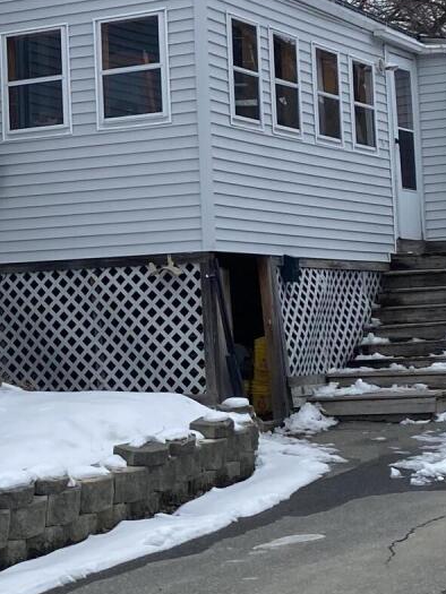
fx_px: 1700
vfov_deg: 19.8
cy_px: 195
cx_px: -38
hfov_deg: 14.6
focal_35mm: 99
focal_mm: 4.25
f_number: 1.8
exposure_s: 1/919
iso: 32
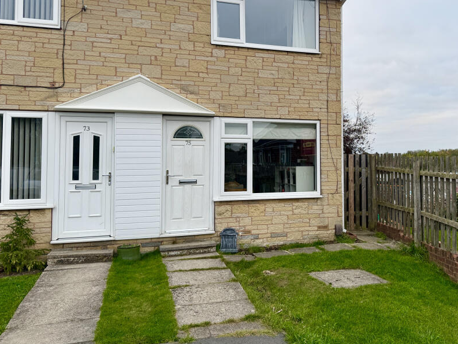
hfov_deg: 57.7
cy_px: 143
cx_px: 285
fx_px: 410
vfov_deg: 45.3
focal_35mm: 31
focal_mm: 6.76
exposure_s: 1/121
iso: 100
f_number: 1.78
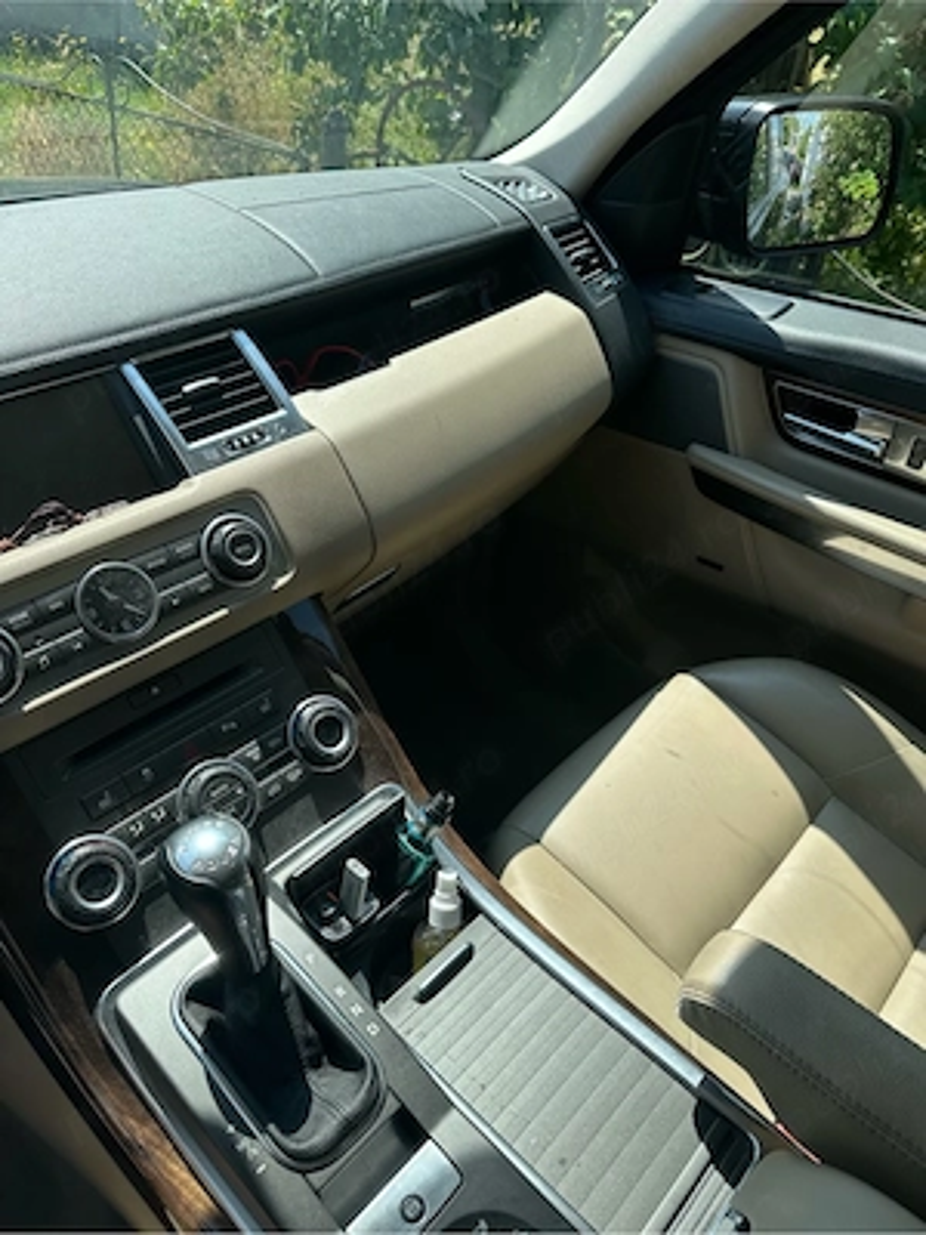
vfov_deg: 71.6
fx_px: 856
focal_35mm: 24
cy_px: 618
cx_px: 463
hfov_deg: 56.8
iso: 80
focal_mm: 6.86
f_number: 1.78
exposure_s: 1/1779
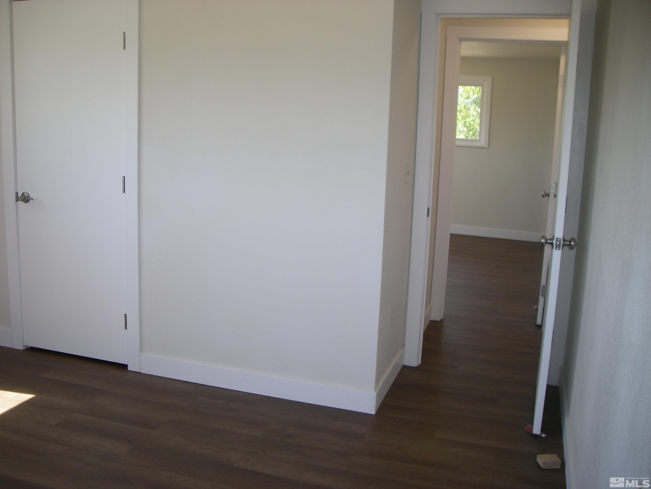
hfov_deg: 49.0
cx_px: 326
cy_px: 244
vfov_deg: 37.7
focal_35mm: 38
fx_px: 715
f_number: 2.7
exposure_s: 1/60
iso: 64
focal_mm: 6.2
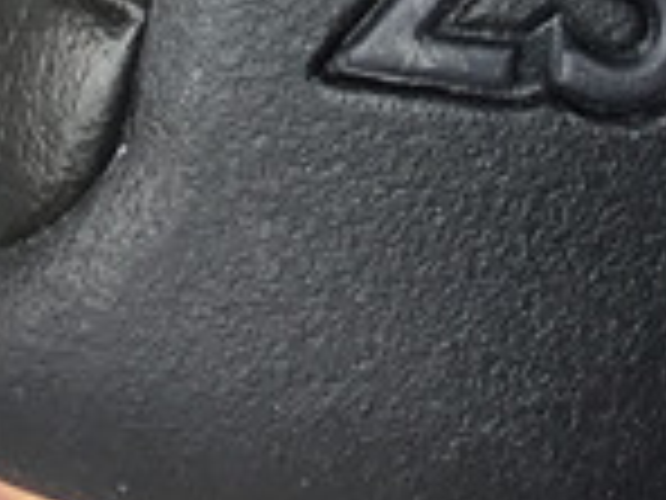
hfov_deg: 11.7
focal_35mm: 168
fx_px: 3232
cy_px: -685
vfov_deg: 8.2
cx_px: 549
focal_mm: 3.3
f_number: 2.4
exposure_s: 1/100
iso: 25
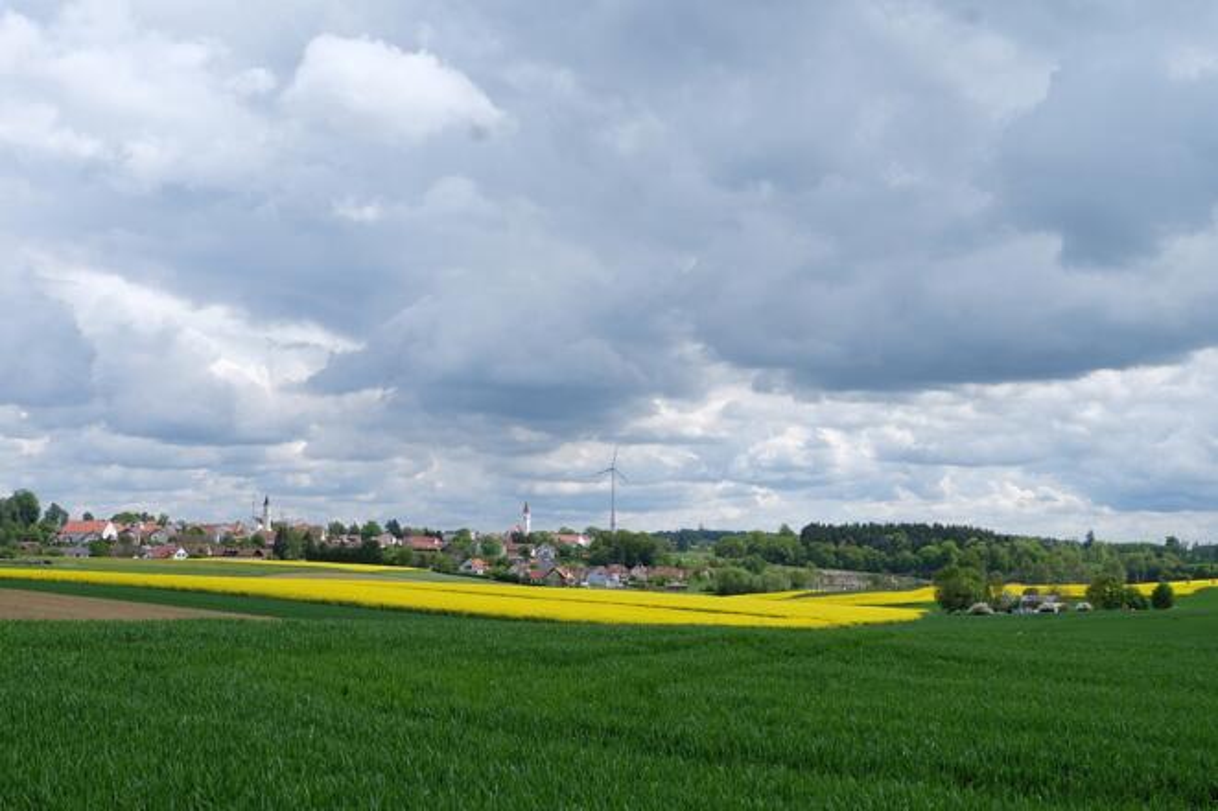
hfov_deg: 38.2
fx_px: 1758
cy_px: 406
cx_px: 609
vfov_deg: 26.0
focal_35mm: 52
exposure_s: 1/110
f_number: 14
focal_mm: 34.5
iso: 200
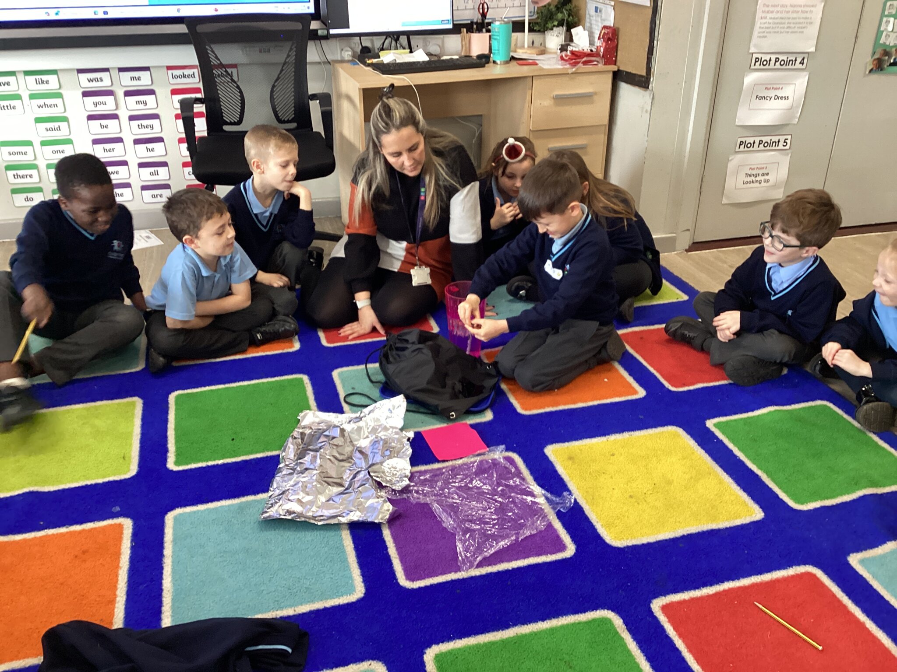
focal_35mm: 31
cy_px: 336
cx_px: 448
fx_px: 803
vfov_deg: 45.4
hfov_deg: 58.4
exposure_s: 1/50
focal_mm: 3.3
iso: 200
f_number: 2.4
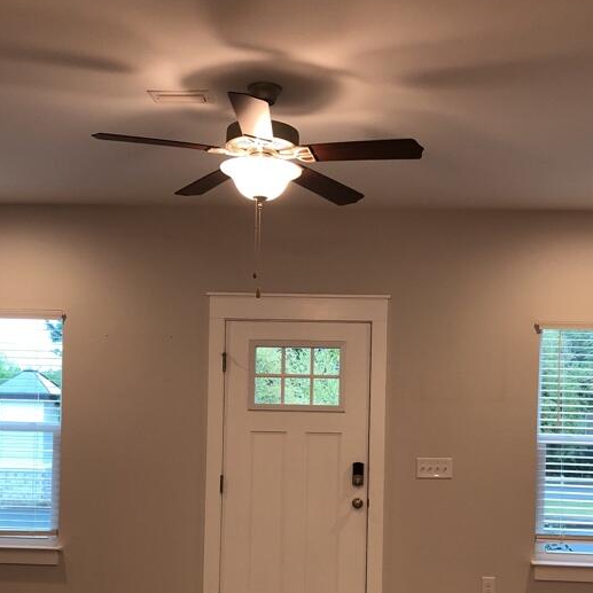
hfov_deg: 34.6
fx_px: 950
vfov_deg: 34.1
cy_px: 425
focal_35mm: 49
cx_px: 328
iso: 32
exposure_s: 1/24
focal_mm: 3.99
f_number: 1.8
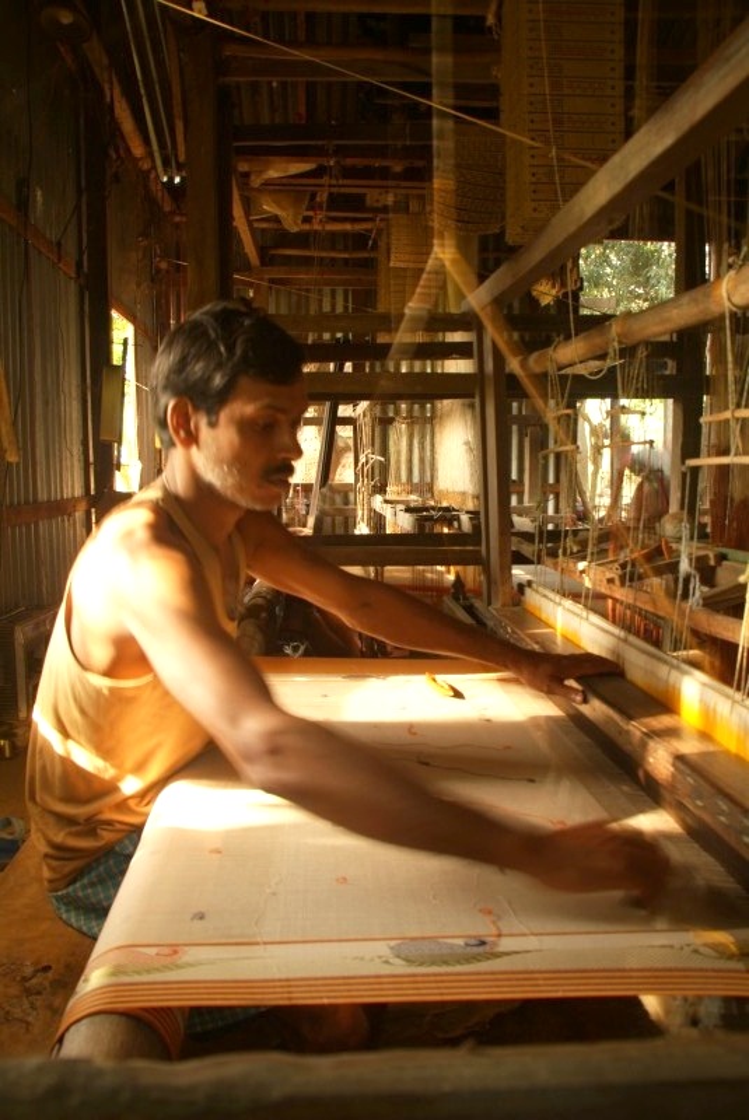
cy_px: 560
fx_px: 841
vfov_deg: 67.3
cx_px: 374
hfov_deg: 48.0
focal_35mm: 27
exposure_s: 1/4
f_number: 6.7
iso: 160
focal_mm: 18
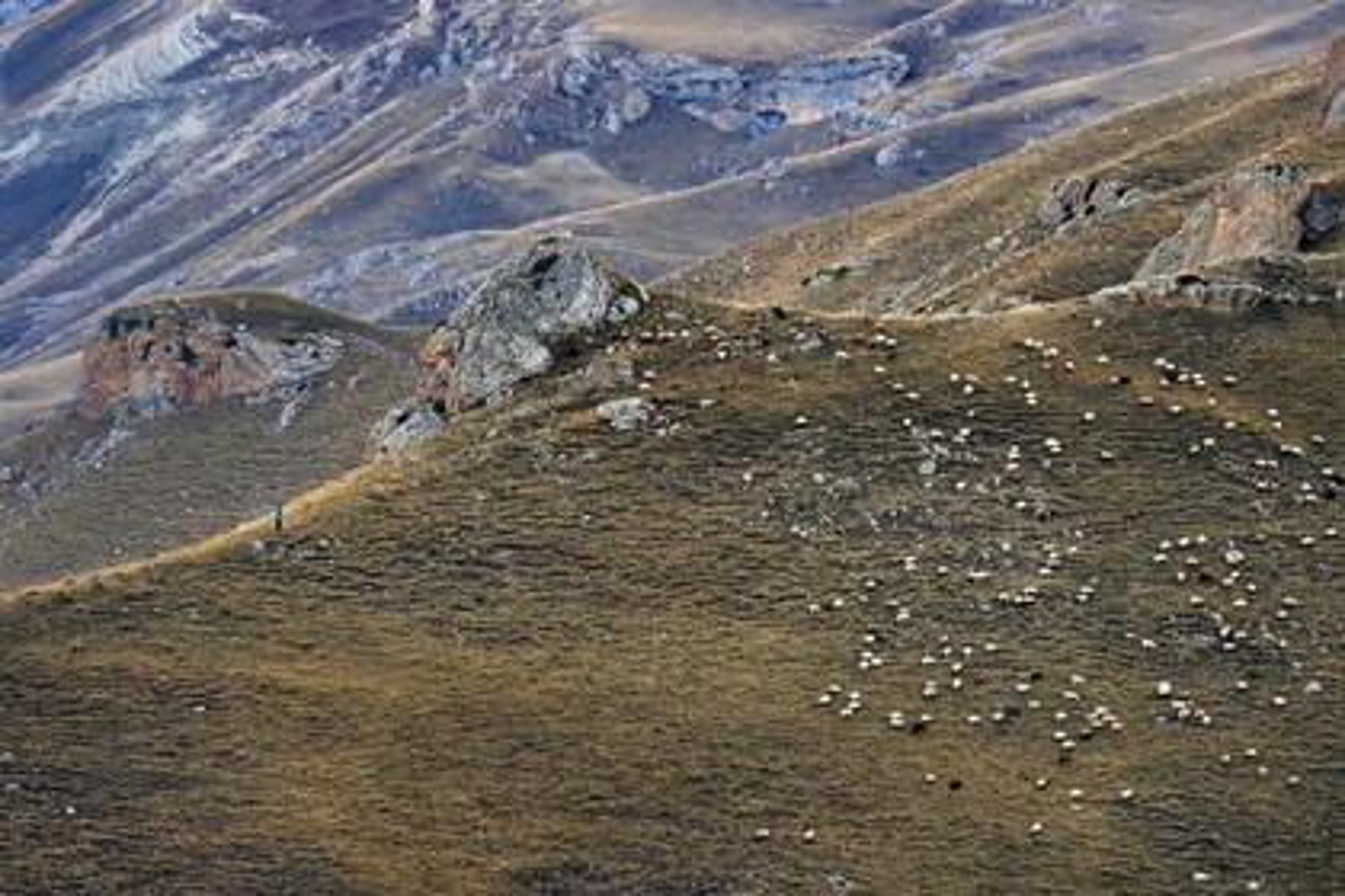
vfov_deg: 6.9
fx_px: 7472
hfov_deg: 10.3
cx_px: 672
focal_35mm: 200
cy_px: 448
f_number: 4.5
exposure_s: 1/250
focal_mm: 200
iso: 200
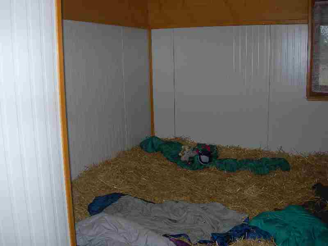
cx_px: 164
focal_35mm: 38
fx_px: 360
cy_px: 123
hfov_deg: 49.0
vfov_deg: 37.7
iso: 55
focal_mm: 7.8
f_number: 2.8
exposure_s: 1/60.1
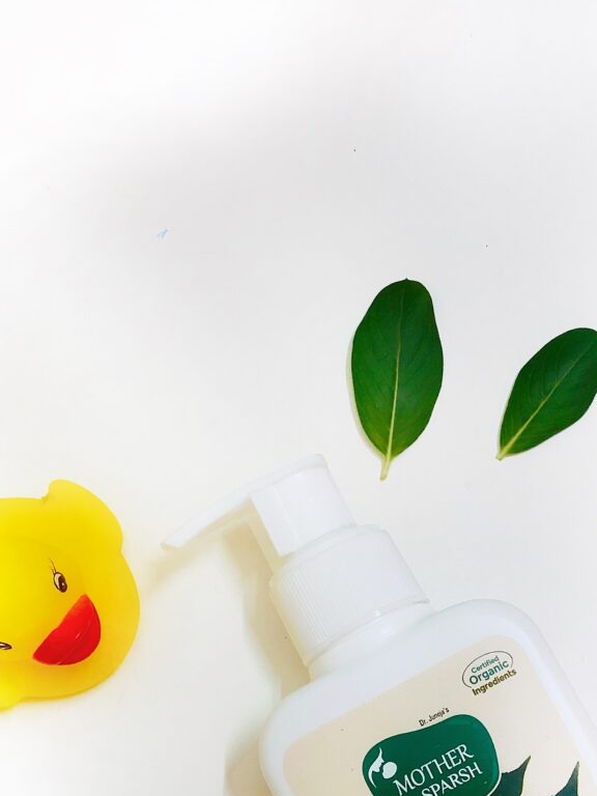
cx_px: 456
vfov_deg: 33.1
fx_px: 1288
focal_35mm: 56
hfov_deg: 25.7
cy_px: 666
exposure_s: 1/25
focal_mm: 3.99
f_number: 1.8
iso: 40
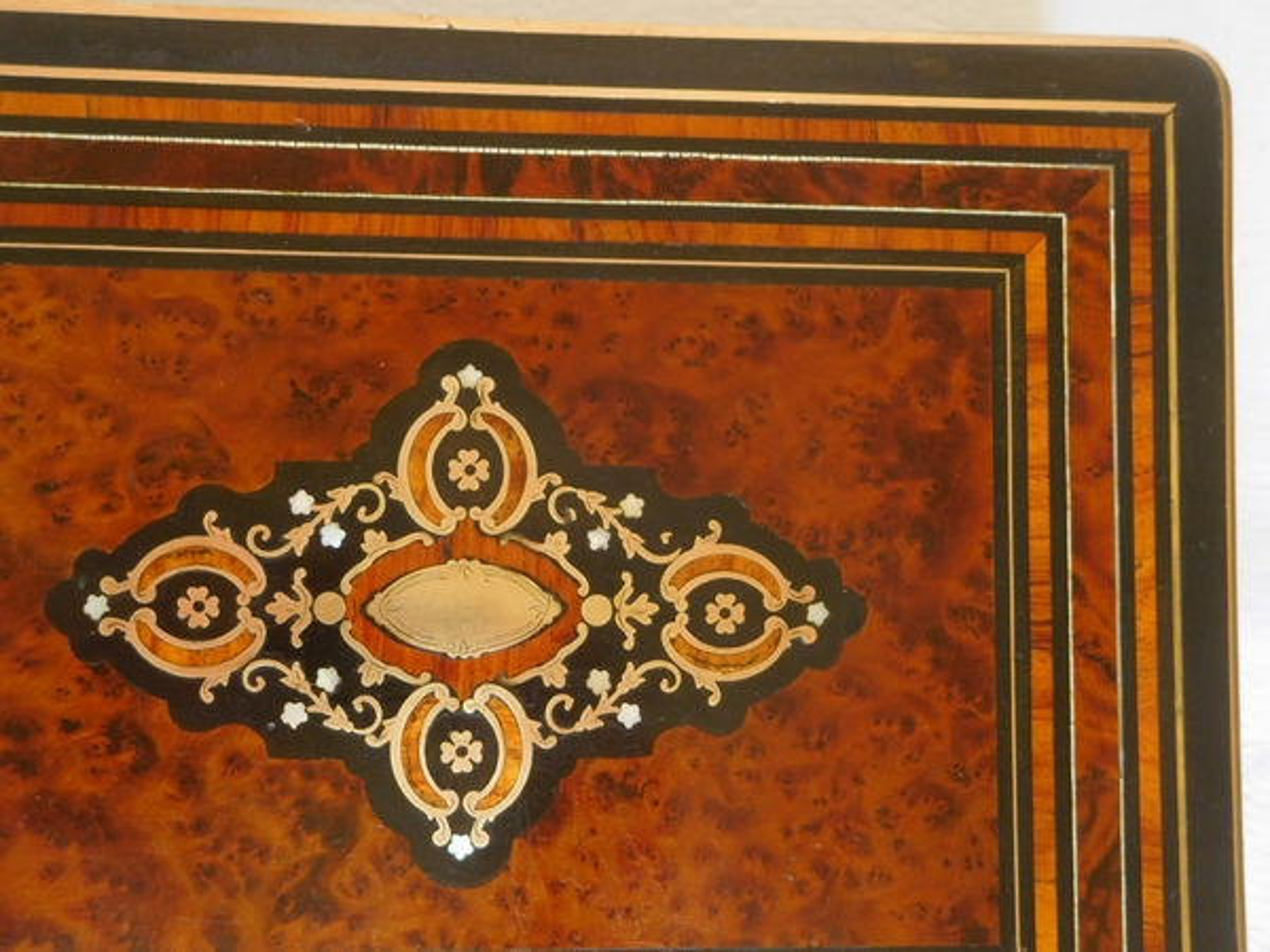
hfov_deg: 34.9
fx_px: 2018
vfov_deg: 26.6
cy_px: 476
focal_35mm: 55
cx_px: 635
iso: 360
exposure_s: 1/30
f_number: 4.2
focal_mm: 9.8
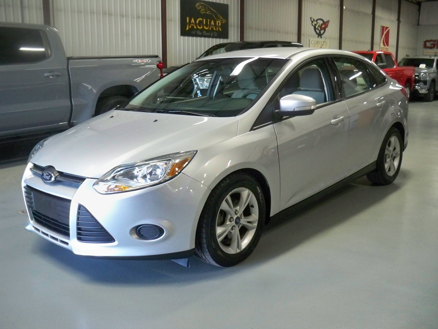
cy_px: 164
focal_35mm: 35
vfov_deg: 40.7
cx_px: 219
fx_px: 443
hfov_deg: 52.6
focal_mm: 6.3
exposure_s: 1/60
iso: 400
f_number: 3.1
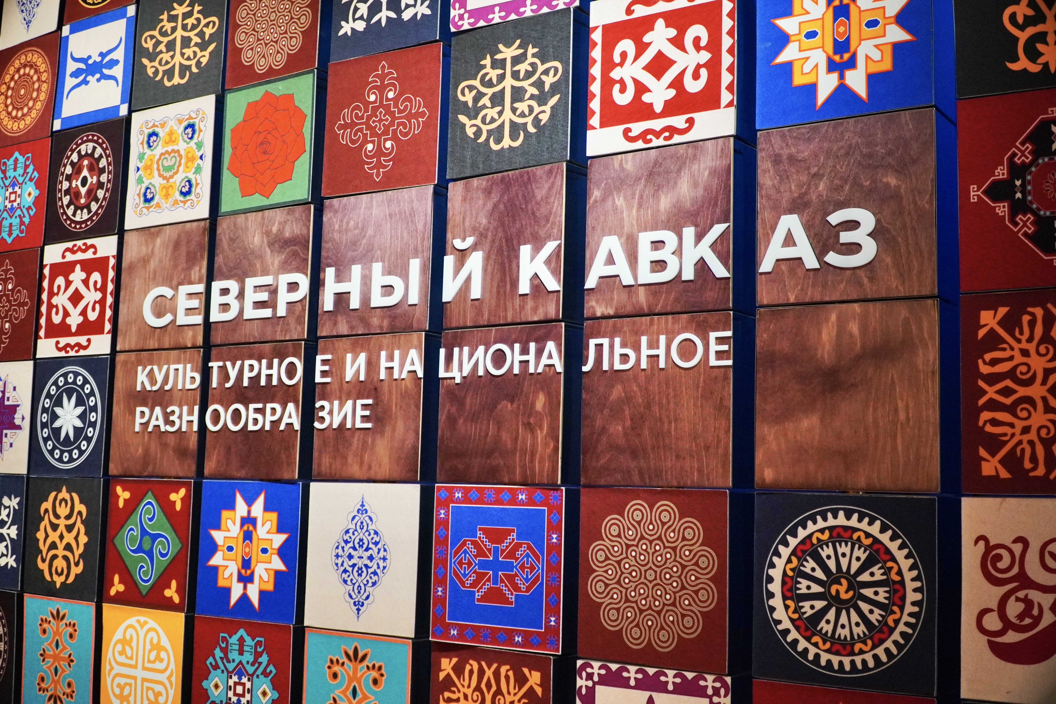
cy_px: 352
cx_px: 528
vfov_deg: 35.5
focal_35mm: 38
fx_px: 1100
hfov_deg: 51.3
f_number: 4
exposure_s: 1/160
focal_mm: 25
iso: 3200
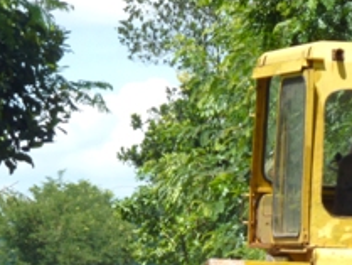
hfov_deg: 5.8
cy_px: 279
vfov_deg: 4.4
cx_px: 216
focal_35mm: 339
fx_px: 3449
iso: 80
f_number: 4.5
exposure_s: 1/400
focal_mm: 25.9
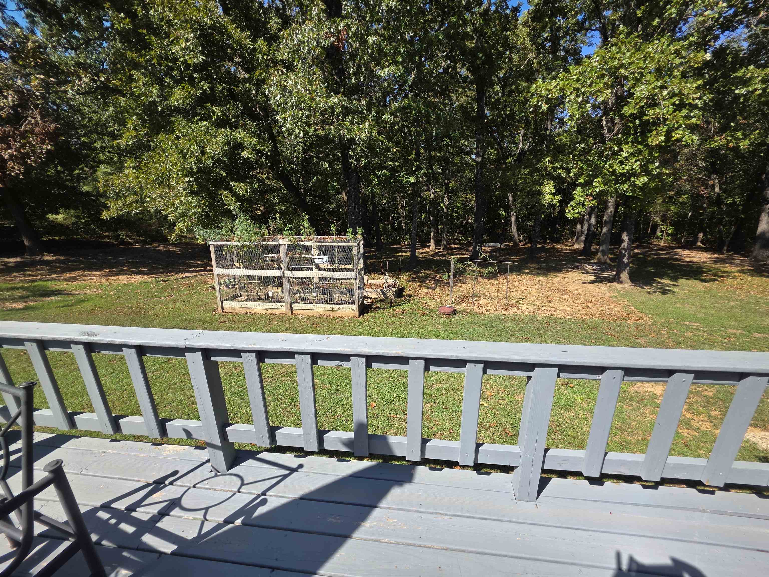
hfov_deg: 106.2
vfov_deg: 89.9
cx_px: 384
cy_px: 288
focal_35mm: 13
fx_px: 289
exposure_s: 1/1047
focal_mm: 2.2
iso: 40
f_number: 1.9
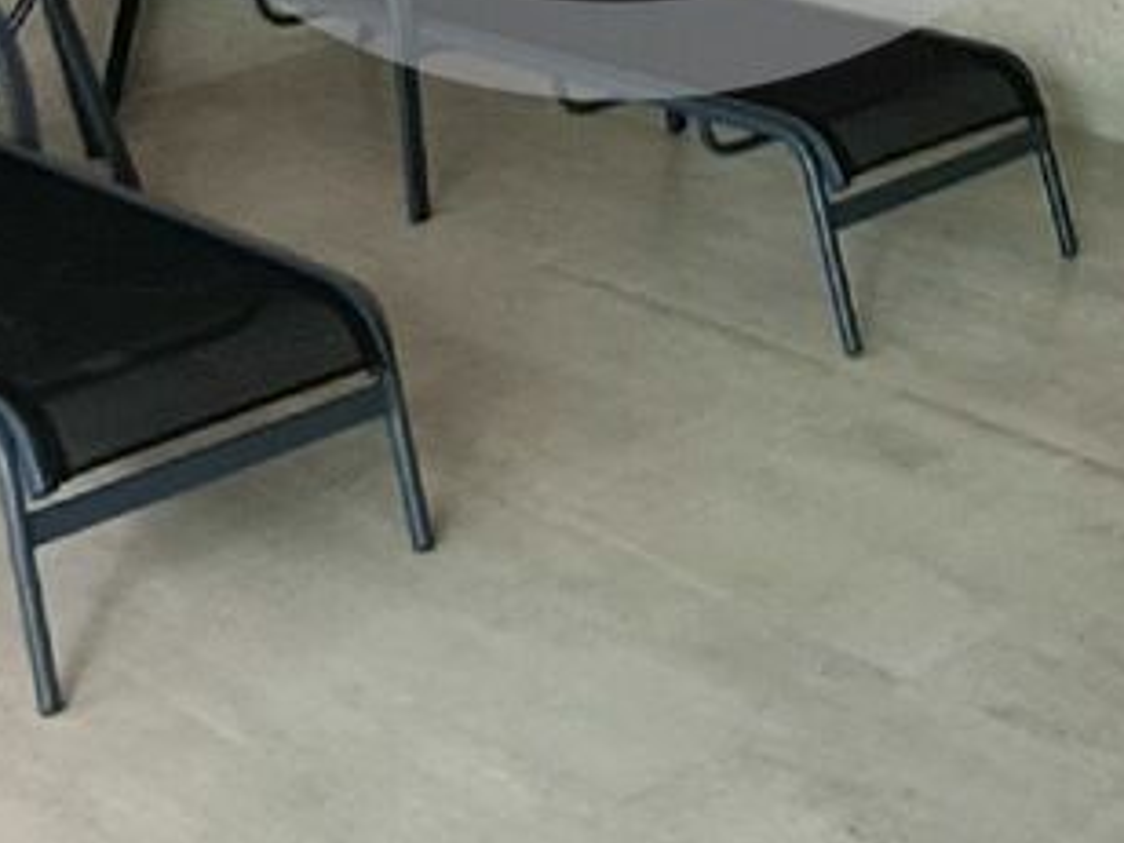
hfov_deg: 24.1
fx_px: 2630
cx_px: 617
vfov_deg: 16.1
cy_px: -555
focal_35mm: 81
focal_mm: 2.2
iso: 125
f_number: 2.2
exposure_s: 1/60
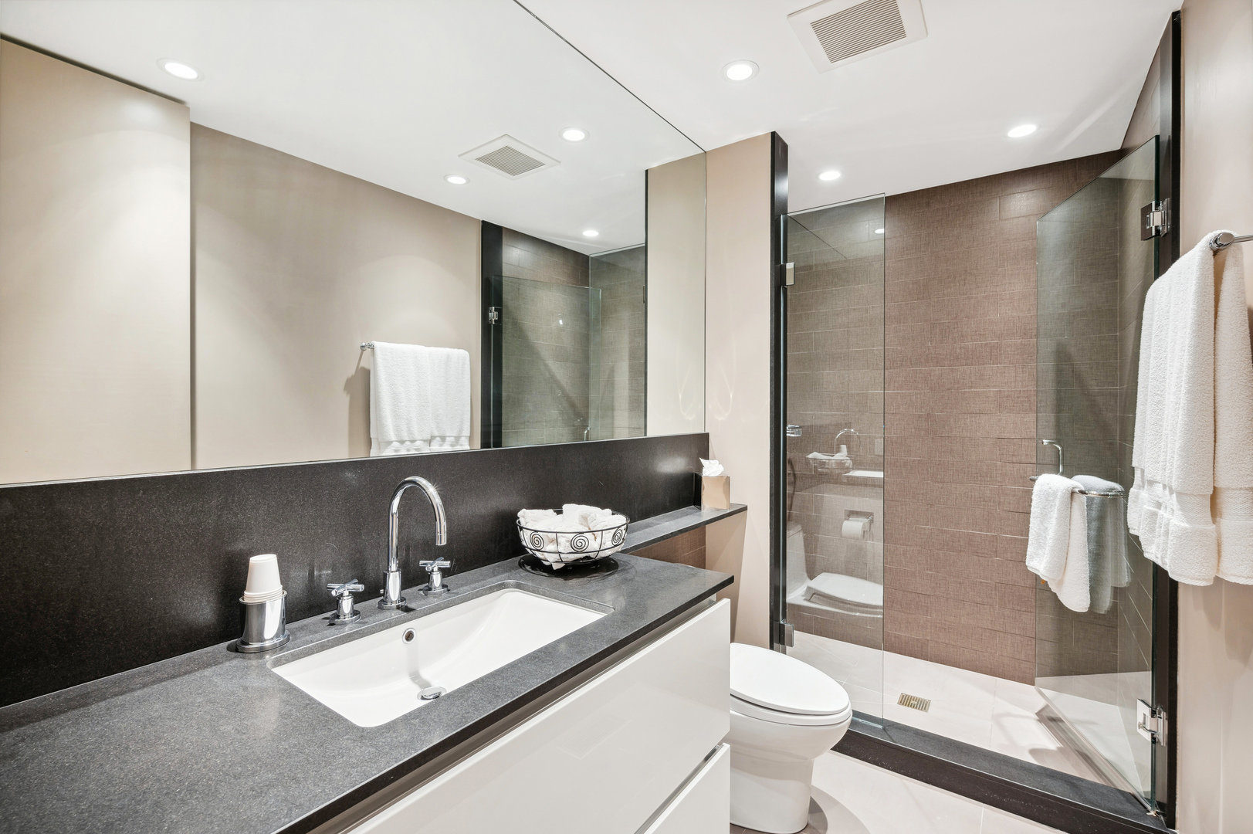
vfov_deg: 73.7
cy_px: 417
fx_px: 557
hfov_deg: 96.8
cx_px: 626
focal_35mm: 16
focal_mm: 16
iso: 200
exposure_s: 1/1.67
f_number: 8
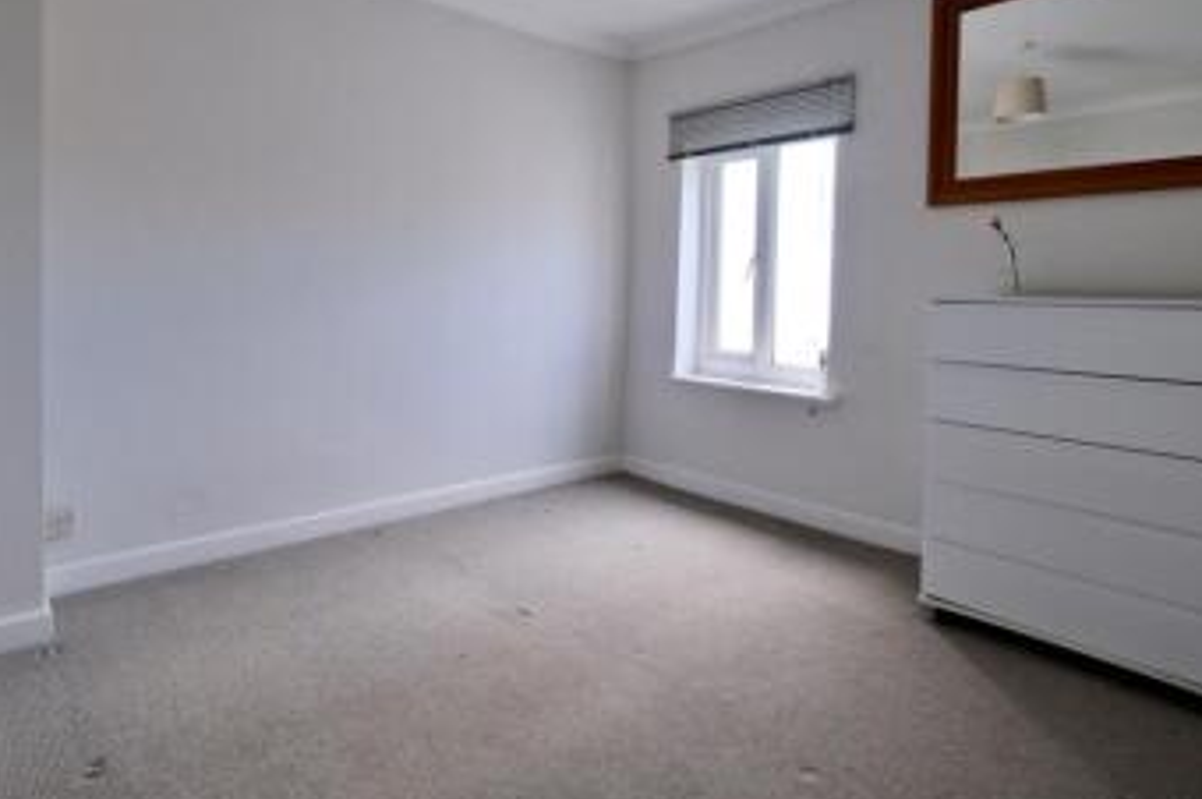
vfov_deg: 58.8
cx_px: 594
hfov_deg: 81.3
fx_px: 700
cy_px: 309
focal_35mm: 21
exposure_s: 1/60
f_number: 4
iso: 800
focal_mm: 10
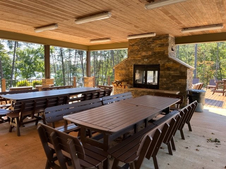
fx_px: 170
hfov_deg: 67.3
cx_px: 113
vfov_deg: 53.1
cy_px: 84
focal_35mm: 26
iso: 40
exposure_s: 1/241
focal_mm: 5.1
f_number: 1.6
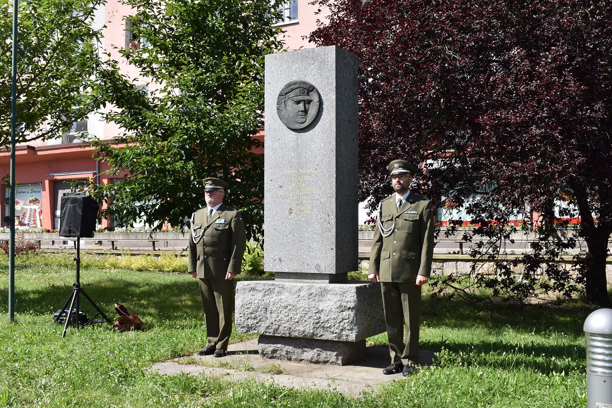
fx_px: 714
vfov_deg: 31.9
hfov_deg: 46.4
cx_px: 306
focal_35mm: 42
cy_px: 204
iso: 100
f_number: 9
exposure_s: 1/200
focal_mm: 28
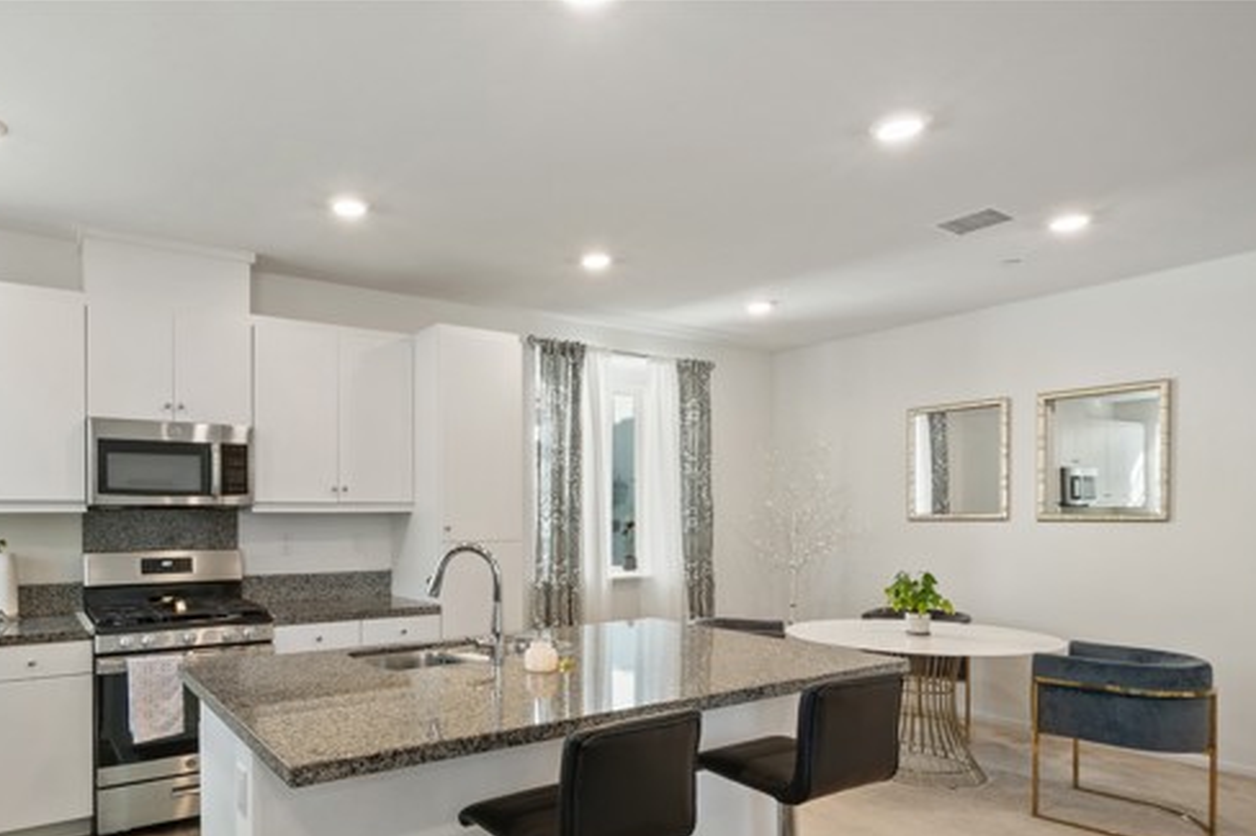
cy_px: 547
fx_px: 732
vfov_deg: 58.3
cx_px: 461
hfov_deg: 79.5
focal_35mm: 21
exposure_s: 13
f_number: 22
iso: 40
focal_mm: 16
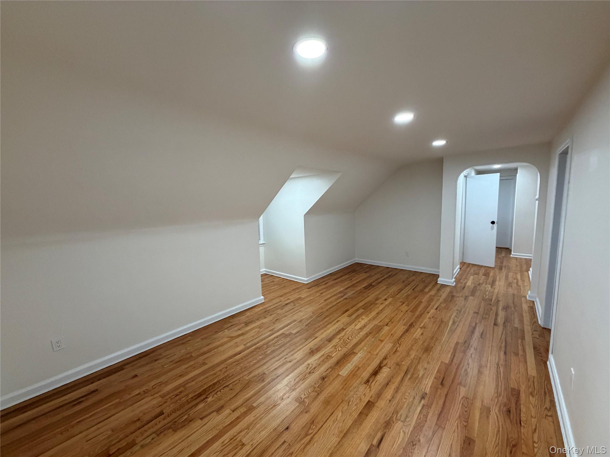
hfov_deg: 102.1
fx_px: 247
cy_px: 228
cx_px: 305
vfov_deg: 85.7
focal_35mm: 14
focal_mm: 2.22
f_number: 2.2
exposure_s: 1/120
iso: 320
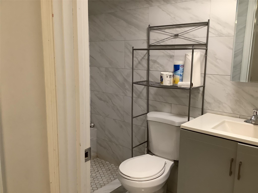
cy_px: 96
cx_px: 129
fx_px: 231
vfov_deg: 45.4
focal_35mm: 31
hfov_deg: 58.4
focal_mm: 3.3
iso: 160
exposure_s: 1/60
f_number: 2.4
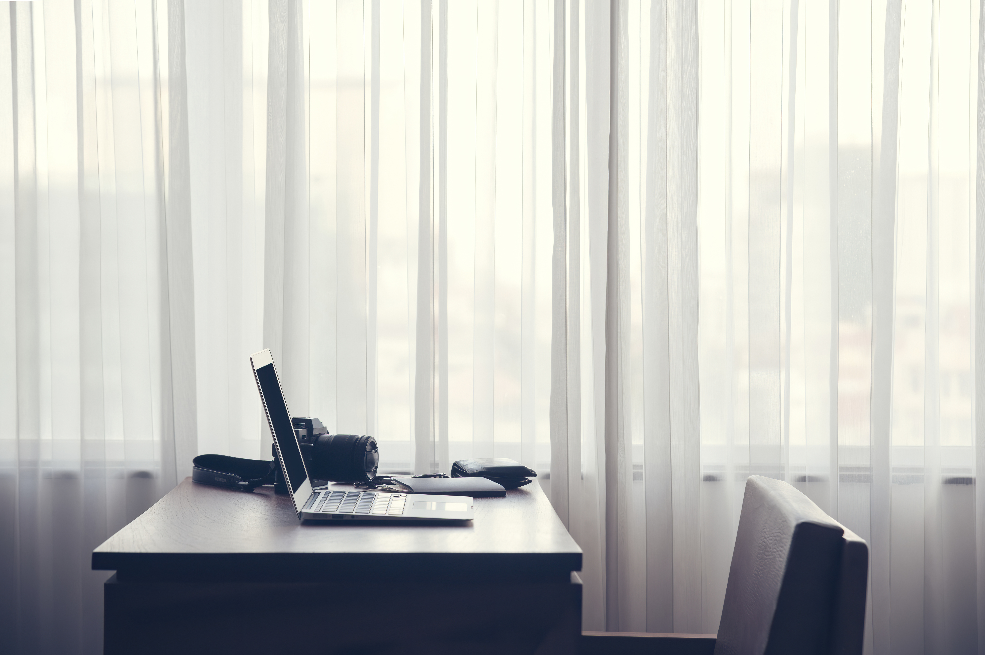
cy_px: 328
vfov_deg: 14.4
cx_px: 492
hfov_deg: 21.5
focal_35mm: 95
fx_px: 2598
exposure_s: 1/40
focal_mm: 95
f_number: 5.6
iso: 400
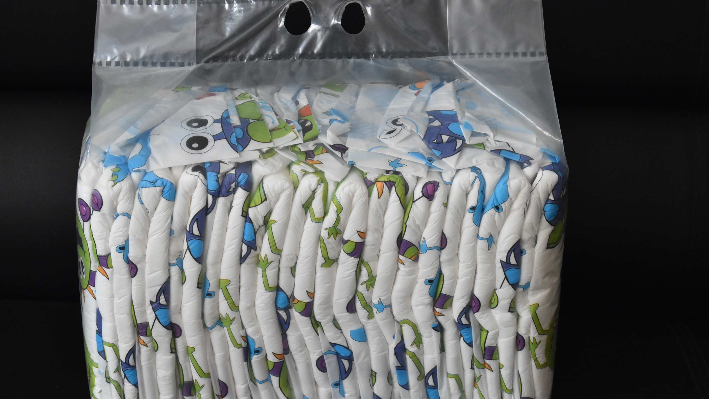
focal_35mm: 88
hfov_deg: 24.3
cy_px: 217
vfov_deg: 13.8
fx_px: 1646
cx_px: 356
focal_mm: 55
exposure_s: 1/200
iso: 1600
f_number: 7.1
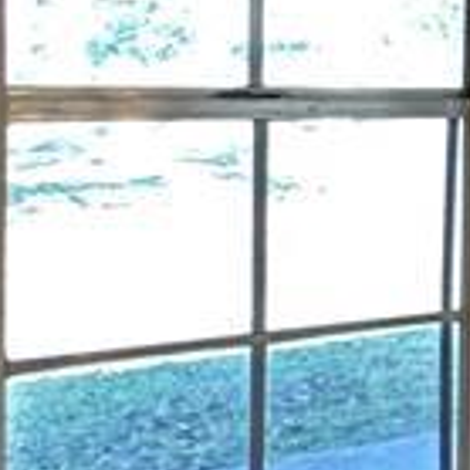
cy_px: 122
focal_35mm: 91
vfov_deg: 19.0
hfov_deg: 9.3
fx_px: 1398
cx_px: 1687
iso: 200
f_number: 2.2
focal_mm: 2.22
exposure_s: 1/120
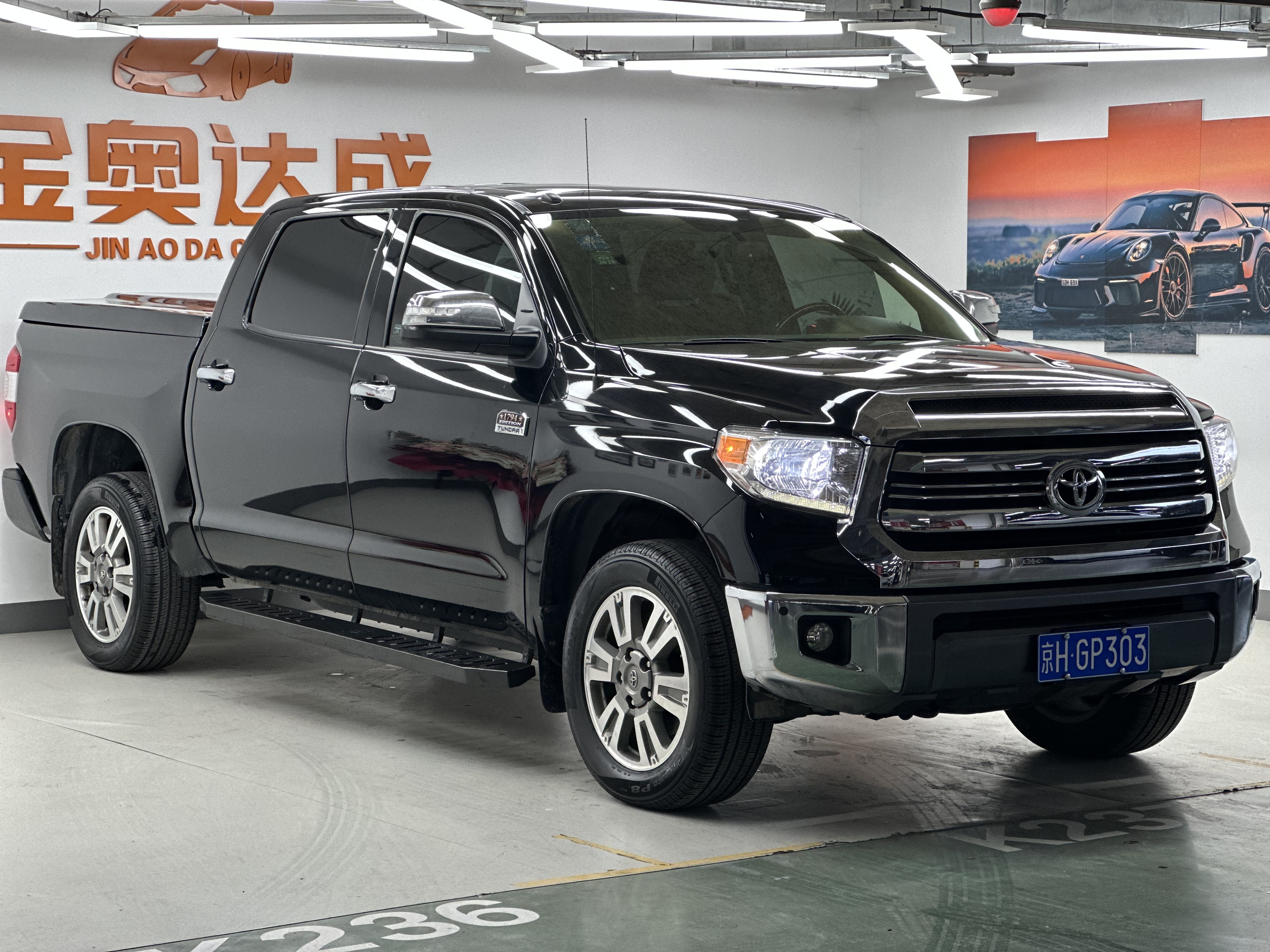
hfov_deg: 25.3
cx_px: 635
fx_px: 2825
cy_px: 476
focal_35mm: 77
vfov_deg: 19.1
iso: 125
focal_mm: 9
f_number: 2.8
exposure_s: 1/100
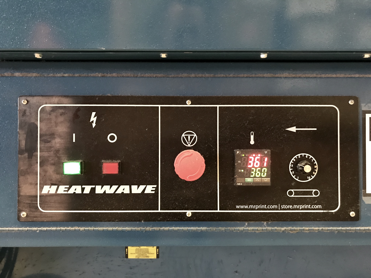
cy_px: 139
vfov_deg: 49.7
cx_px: 186
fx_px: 300
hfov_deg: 63.4
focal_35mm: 28
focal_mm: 3.99
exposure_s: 1/5
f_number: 1.8
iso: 100
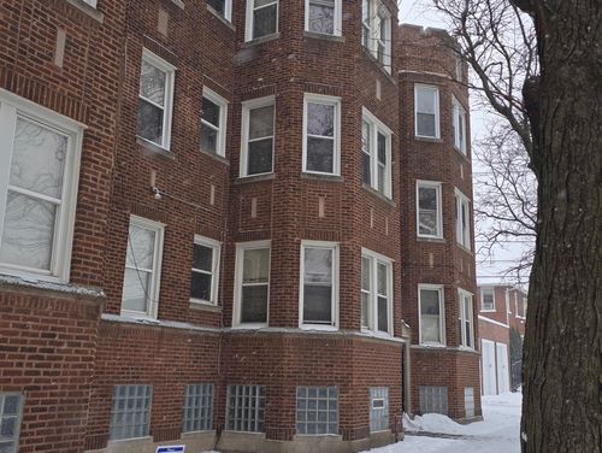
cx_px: 301
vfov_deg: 59.0
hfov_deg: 73.9
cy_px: 226
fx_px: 400
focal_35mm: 23
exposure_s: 1/326
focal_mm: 6.3
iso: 12
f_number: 1.7
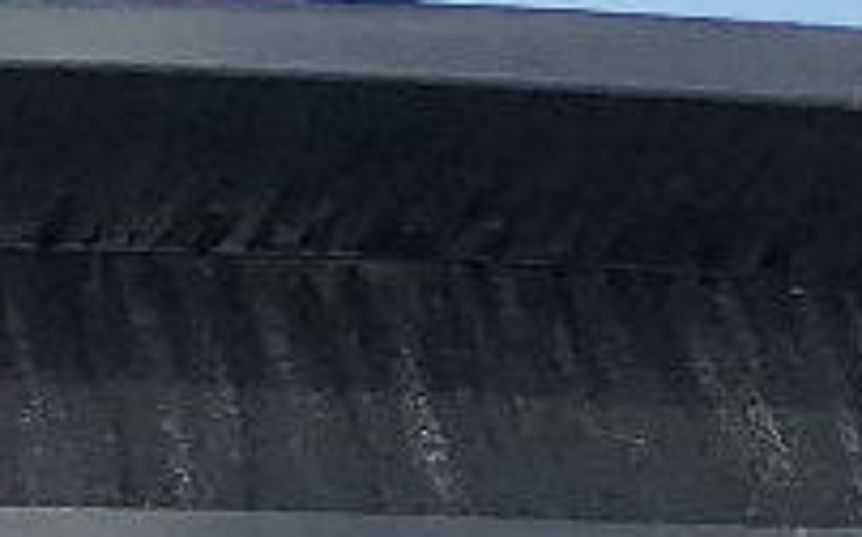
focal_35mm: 218
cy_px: 2365
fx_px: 5118
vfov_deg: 5.2
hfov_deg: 9.0
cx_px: -935
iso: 50
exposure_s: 1/2500
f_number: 1.5
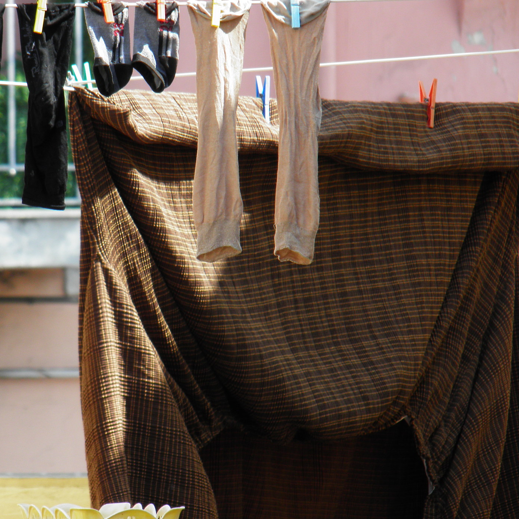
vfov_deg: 2.8
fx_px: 10771
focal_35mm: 635
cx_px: 113
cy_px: 236
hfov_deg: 2.8
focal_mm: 74.5
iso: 50
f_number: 4.5
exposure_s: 1/125
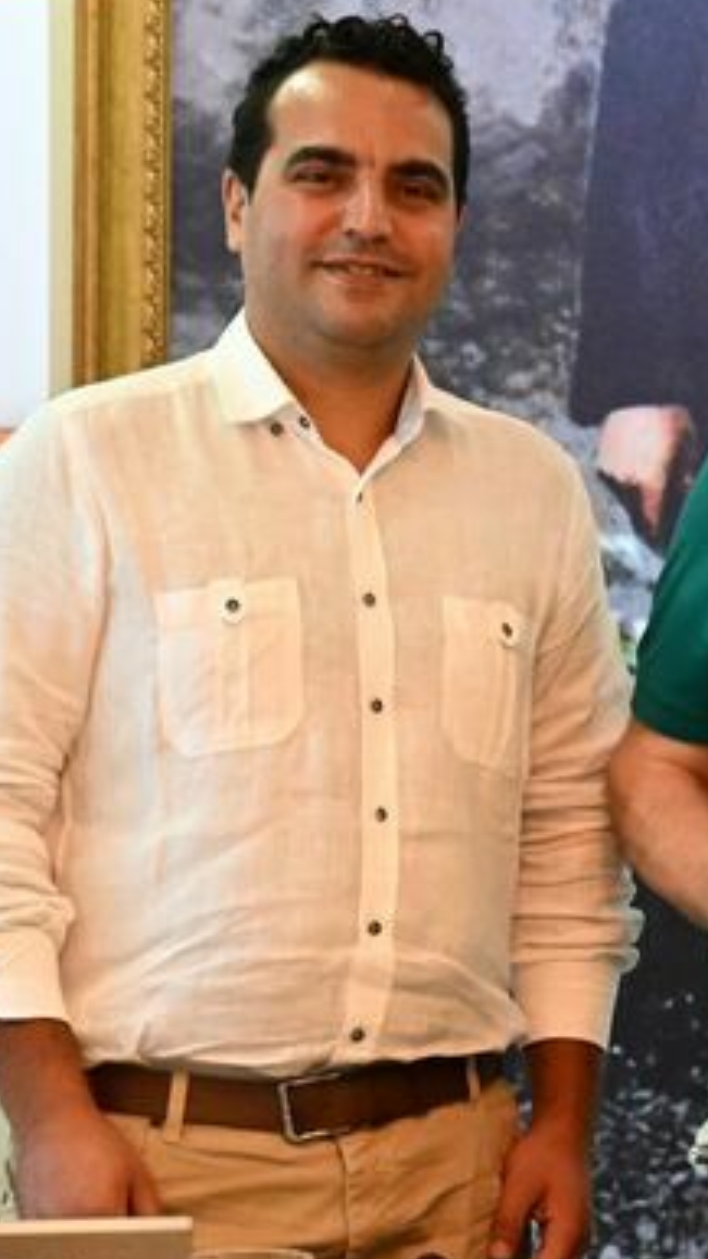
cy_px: 422
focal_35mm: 222
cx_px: 845
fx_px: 7412
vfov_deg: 9.7
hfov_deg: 5.4
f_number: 3.5
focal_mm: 64
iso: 6400
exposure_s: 1/323
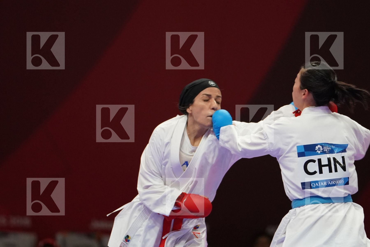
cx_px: 185
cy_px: 124
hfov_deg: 4.9
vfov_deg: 3.3
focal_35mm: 420
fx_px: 4316
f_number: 4
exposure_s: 1/1000
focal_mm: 280
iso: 3200
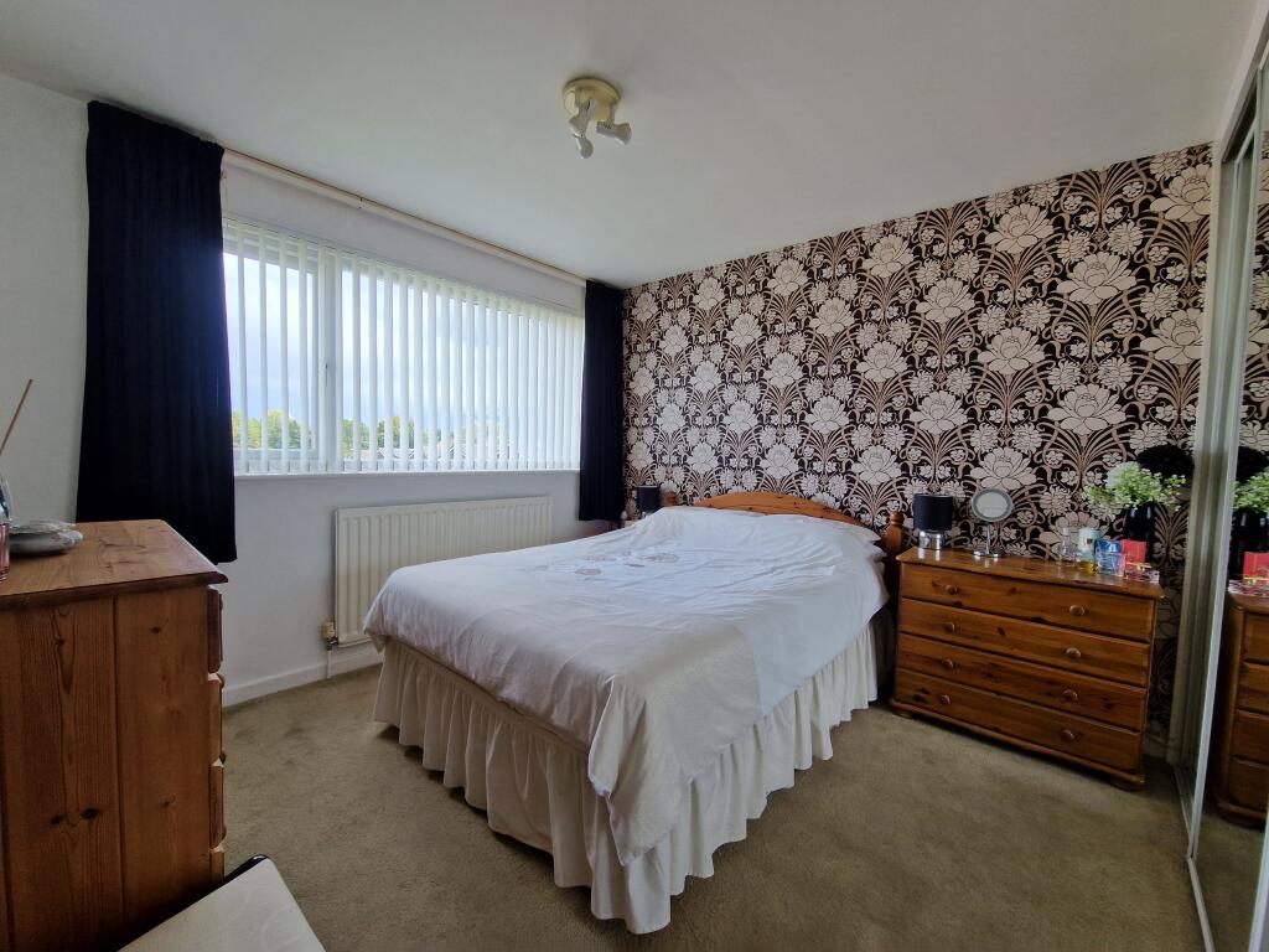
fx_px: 477
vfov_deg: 89.9
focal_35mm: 13
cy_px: 476
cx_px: 634
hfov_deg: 106.2
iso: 50
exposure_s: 1/196
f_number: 2.2
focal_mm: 2.2
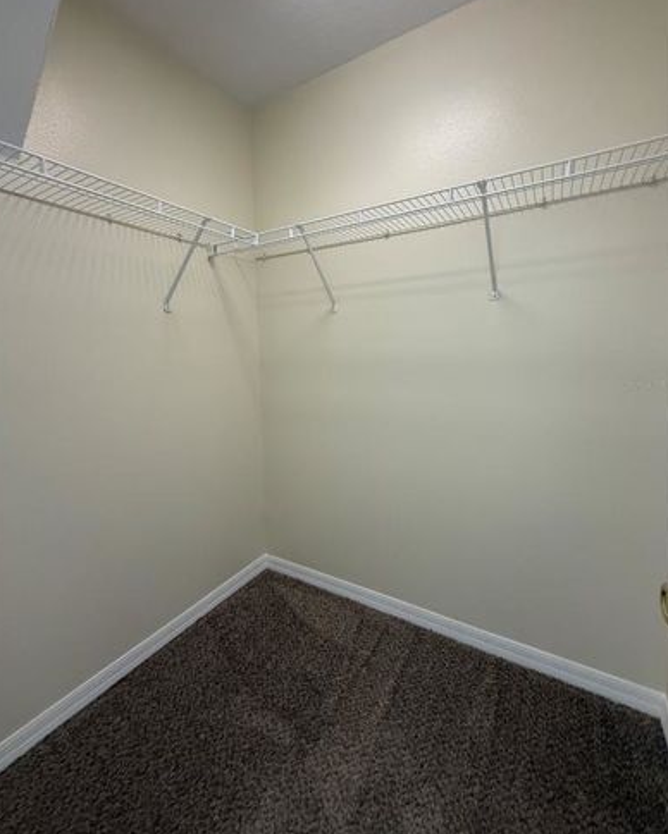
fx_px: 371
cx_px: 333
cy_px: 383
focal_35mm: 15
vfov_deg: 96.6
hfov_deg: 84.0
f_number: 2.2
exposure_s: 1/120
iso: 320
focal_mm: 2.22
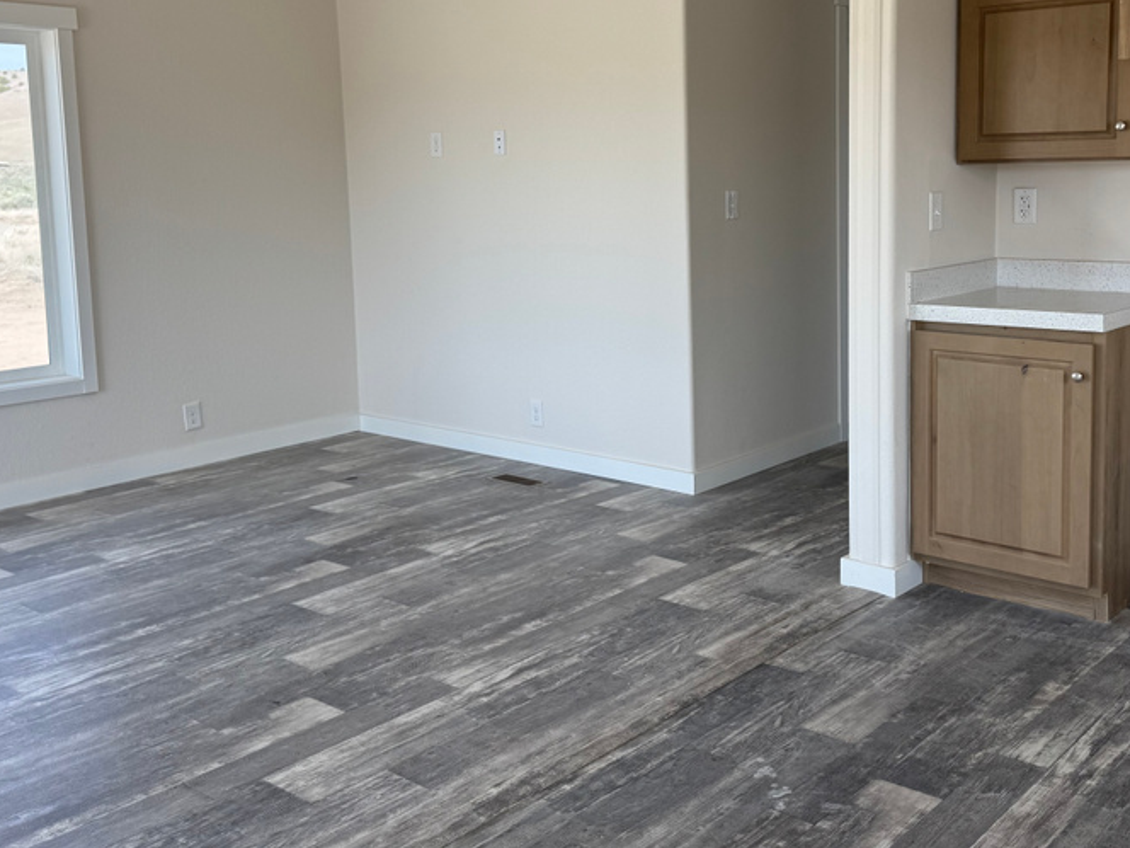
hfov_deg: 49.7
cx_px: 698
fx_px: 1208
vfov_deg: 38.3
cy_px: 296
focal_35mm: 37
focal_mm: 6.76
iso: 80
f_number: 1.78
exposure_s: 1/345
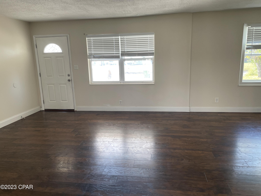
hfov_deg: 67.3
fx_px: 196
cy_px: 98
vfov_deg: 53.1
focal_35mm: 26
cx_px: 130
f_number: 1.6
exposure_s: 1/120
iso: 100
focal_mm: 4.2
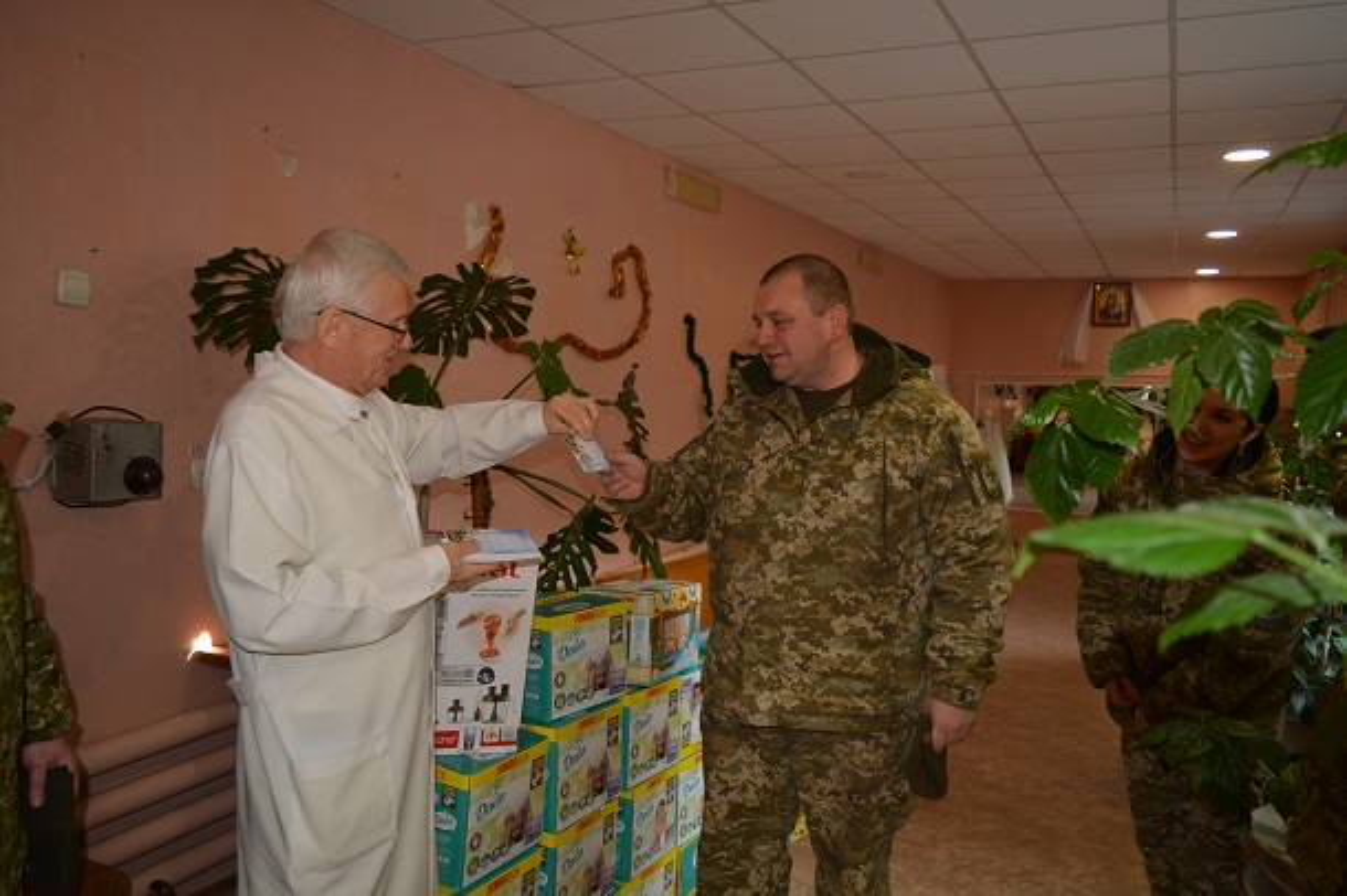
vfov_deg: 47.9
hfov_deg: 67.4
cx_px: 674
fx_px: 1010
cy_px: 448
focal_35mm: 27
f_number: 3.5
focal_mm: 18
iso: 400
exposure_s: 1/80
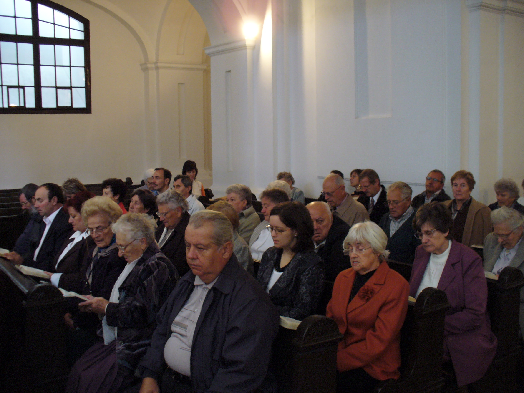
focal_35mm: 37
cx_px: 262
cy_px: 196
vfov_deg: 38.7
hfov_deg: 50.1
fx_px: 560
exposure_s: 1/8
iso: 200
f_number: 2.8
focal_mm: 6.1
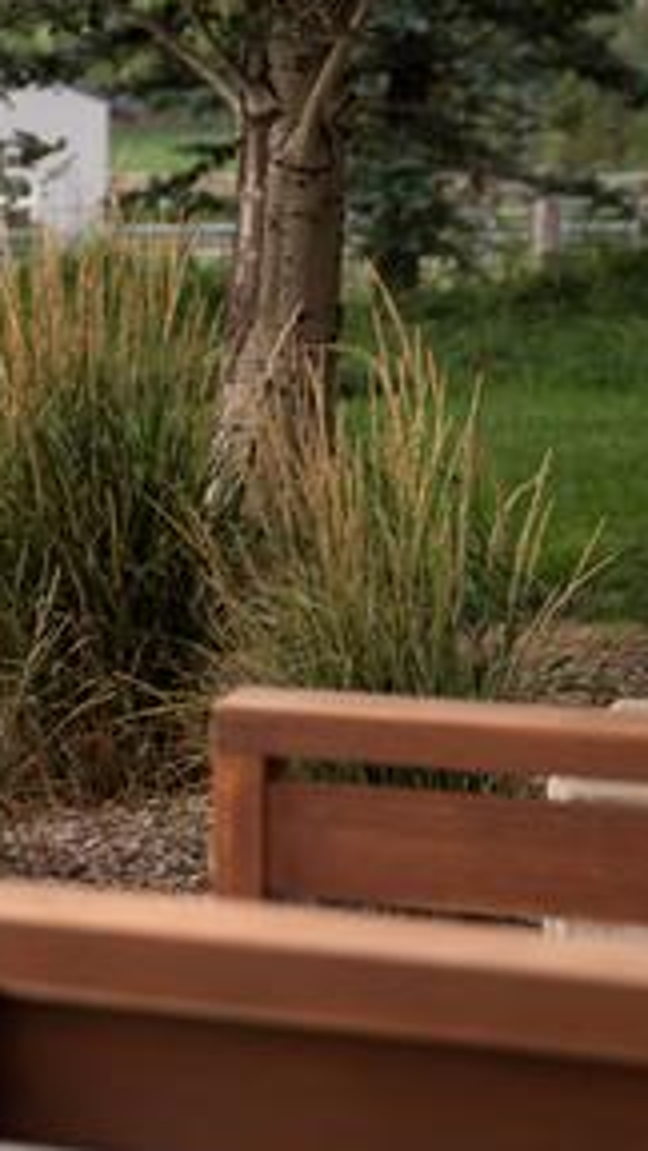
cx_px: -926
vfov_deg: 17.8
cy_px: 364
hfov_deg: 9.1
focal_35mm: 120
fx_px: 3666
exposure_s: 1/160
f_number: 2.8
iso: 640
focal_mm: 40
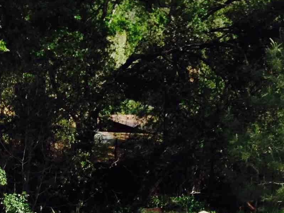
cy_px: -36
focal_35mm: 134
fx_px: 1100
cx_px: 465
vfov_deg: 10.9
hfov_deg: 13.6
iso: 50
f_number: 2.4
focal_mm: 4.28
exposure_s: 1/627
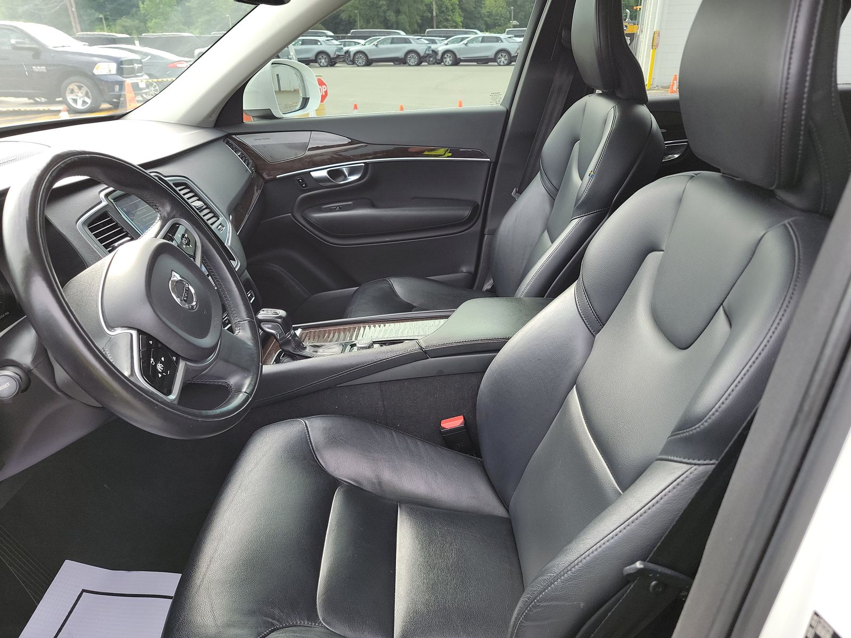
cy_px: 319
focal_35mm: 24
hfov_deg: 71.6
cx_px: 426
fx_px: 590
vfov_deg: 56.8
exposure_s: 1/119
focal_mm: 6.7
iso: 98
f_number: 1.8
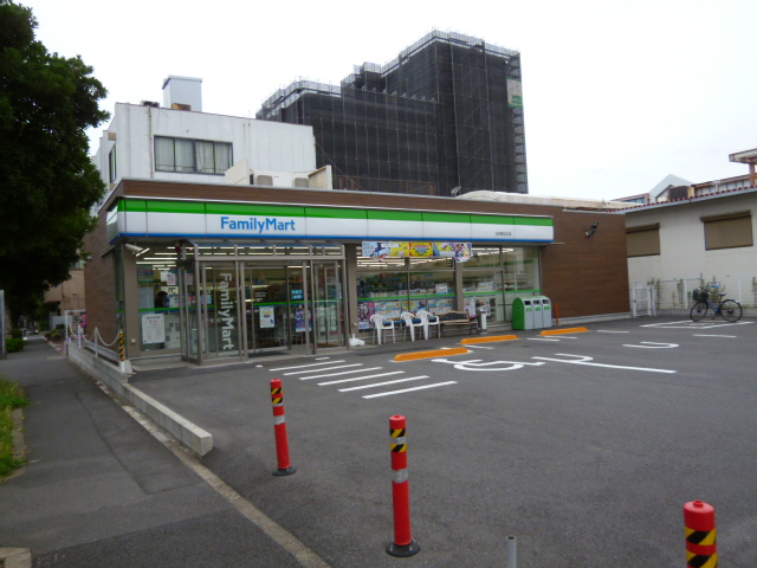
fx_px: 569
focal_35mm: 26
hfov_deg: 67.3
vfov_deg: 53.1
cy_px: 284
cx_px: 378
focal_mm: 4.6
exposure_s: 1/400
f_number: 2.6
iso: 100
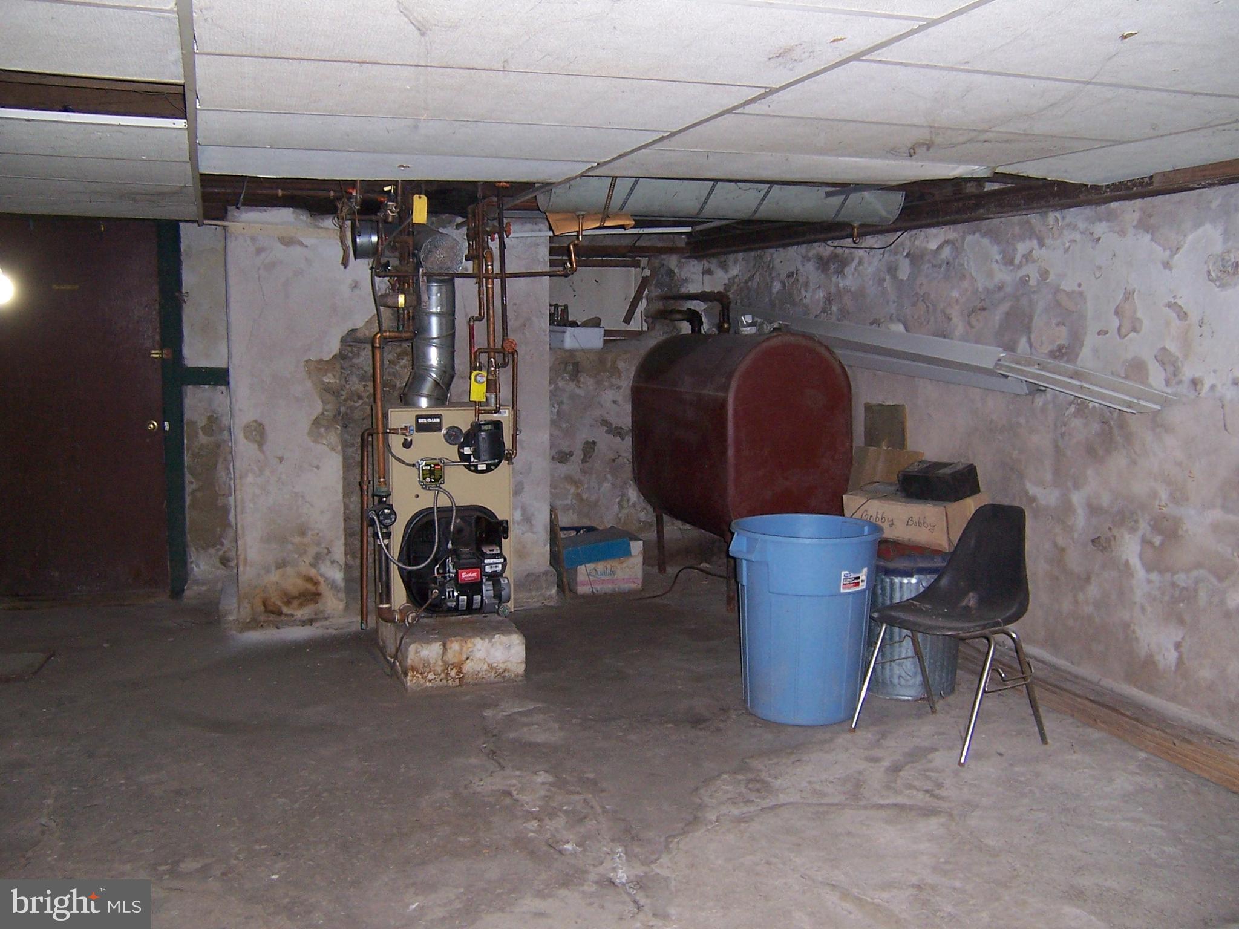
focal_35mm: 33
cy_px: 464
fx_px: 1181
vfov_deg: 42.9
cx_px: 620
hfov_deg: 55.4
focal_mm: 5.5
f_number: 2.8
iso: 140
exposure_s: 1/60
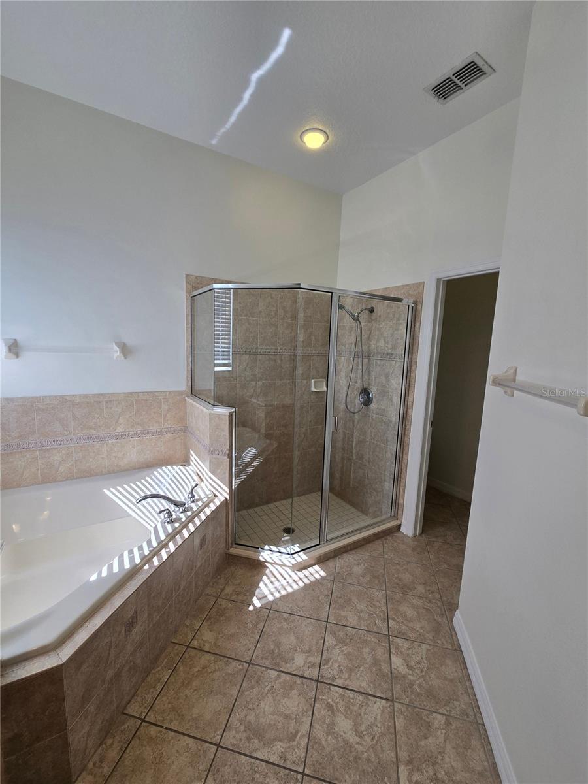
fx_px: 294
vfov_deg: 106.2
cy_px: 392
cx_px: 294
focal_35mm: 13
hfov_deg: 89.9
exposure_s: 1/120
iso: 64
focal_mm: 2.2
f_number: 2.2
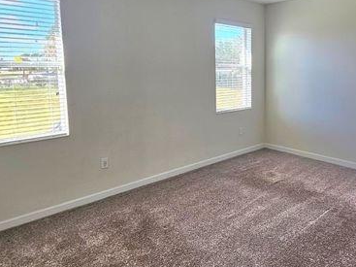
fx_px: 257
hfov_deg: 67.9
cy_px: 103
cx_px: 231
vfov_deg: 54.3
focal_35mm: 25
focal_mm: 2.2
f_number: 2.2
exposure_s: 1/208
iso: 100
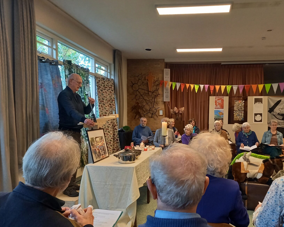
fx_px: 252
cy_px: 130
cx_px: 174
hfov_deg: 58.2
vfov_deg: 48.3
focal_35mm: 30
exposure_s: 1/50
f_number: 1.8
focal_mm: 4.65
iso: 400
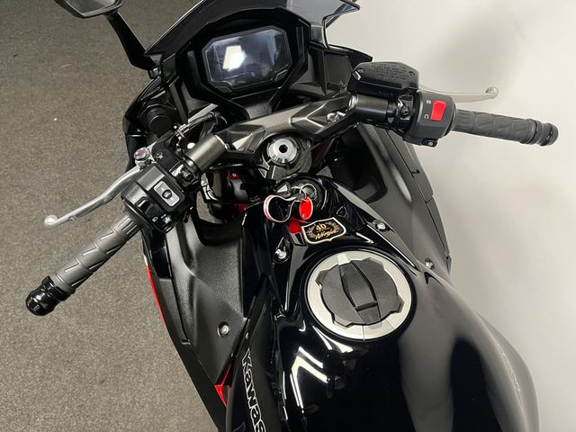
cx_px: 288
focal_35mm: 26
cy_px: 216
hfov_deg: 67.3
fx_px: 433
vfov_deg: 53.1
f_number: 1.6
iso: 250
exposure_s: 1/50
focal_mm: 5.1
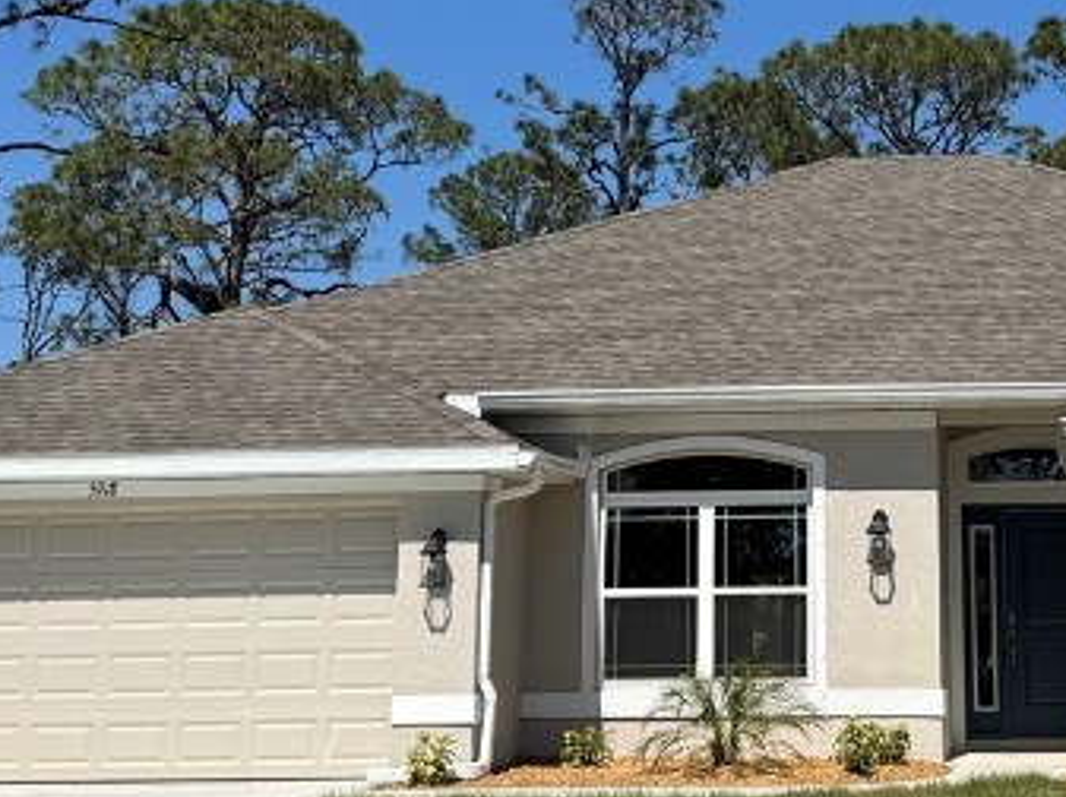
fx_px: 2246
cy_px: 225
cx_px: 848
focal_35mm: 73
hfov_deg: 26.2
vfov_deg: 20.0
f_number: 1.78
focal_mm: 6.76
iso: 80
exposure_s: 1/7092
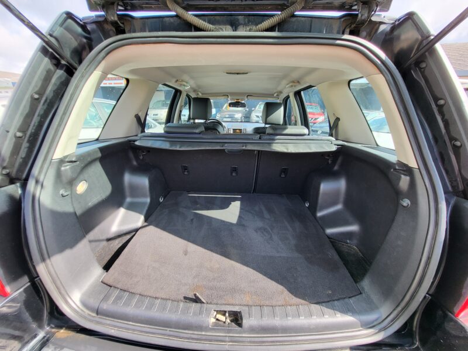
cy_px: 176
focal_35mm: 13
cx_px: 234
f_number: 2.2
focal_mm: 1.74
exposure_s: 1/119
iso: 32
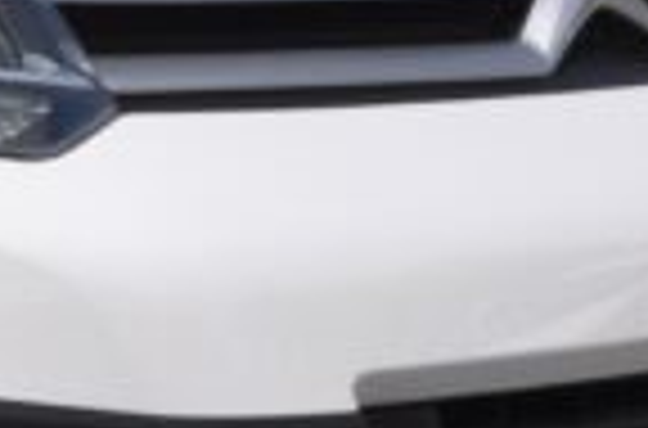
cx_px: -1022
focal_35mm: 321
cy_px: -113
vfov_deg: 4.2
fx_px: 5759
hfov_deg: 6.1
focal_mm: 30
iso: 500
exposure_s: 1/500
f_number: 11
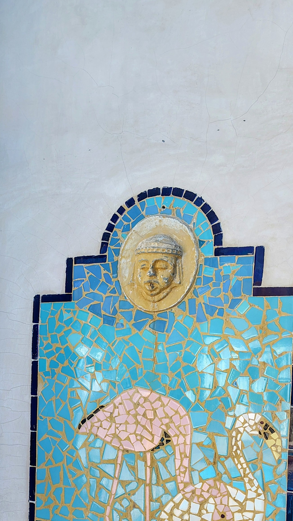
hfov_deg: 25.8
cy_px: 390
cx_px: 97
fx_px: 635
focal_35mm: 46
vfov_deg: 43.2
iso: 100
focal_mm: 5.56
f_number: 1.8
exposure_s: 1/477
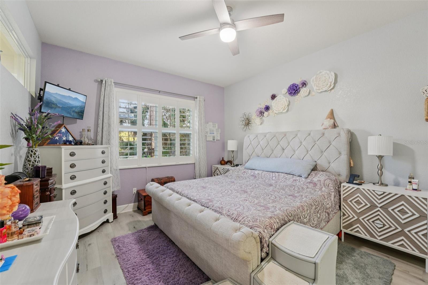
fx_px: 166
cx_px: 214
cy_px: 142
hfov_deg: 104.3
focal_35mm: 14
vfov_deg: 81.2
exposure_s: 1
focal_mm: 14
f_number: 10
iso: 100
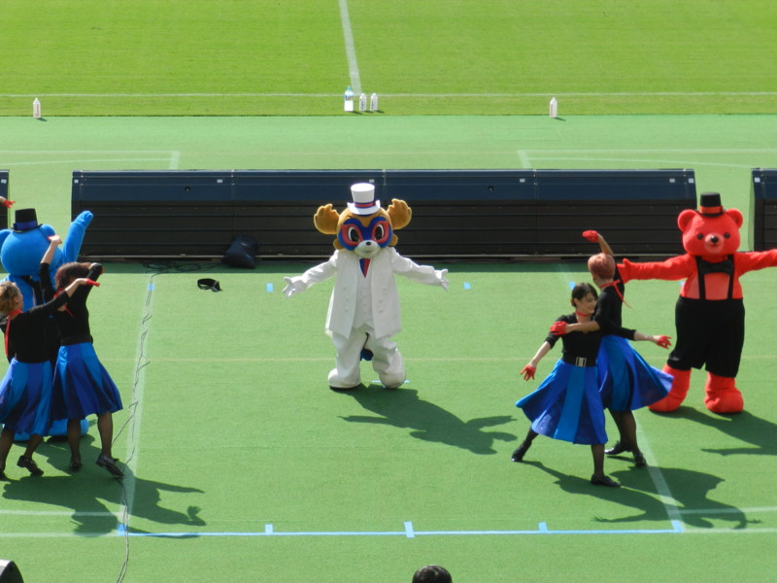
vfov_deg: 10.2
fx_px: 3255
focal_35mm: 145
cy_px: 292
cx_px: 388
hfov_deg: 13.6
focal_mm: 25.7
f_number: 5.1
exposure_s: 1/500
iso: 160
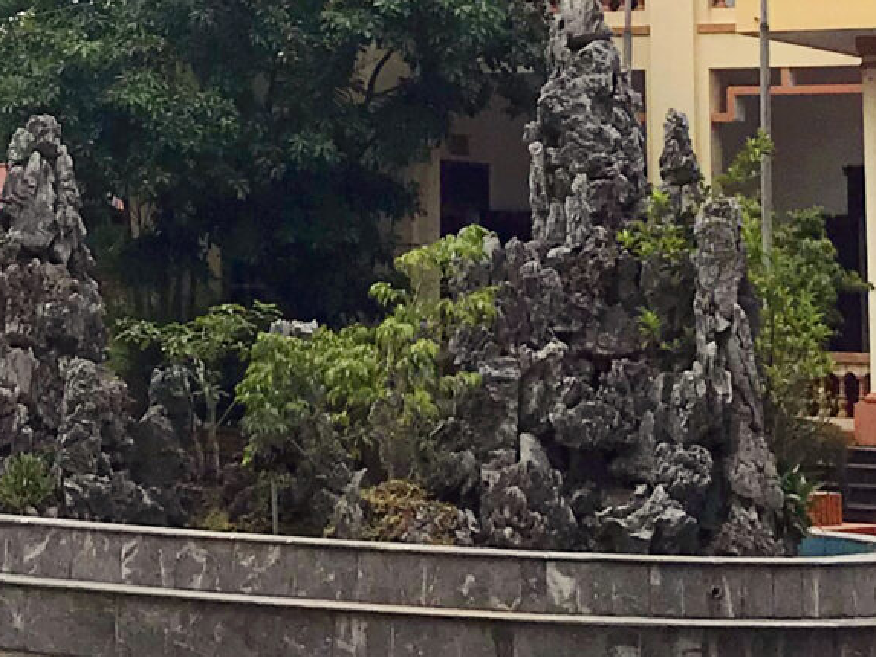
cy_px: -356
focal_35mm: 125
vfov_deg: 11.3
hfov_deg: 15.6
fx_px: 3164
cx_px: 66
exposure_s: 1/2994
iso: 20
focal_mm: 3.99
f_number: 1.8
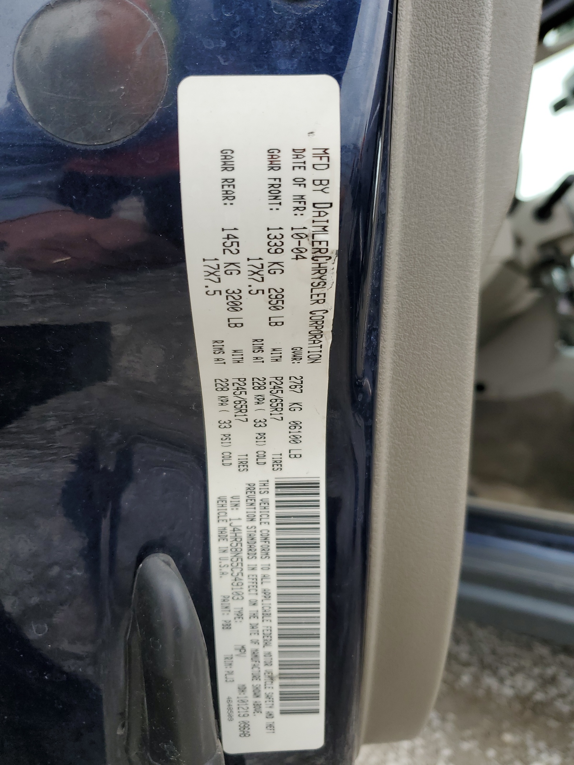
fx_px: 575
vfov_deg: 67.3
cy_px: 382
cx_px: 287
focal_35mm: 26
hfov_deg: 53.1
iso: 50
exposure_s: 1/476
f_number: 1.5
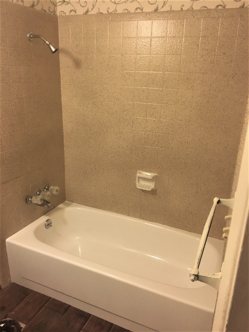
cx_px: 124
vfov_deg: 61.7
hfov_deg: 48.2
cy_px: 166
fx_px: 278
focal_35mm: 29
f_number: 2.2
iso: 160
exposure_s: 1/30
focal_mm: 4.15
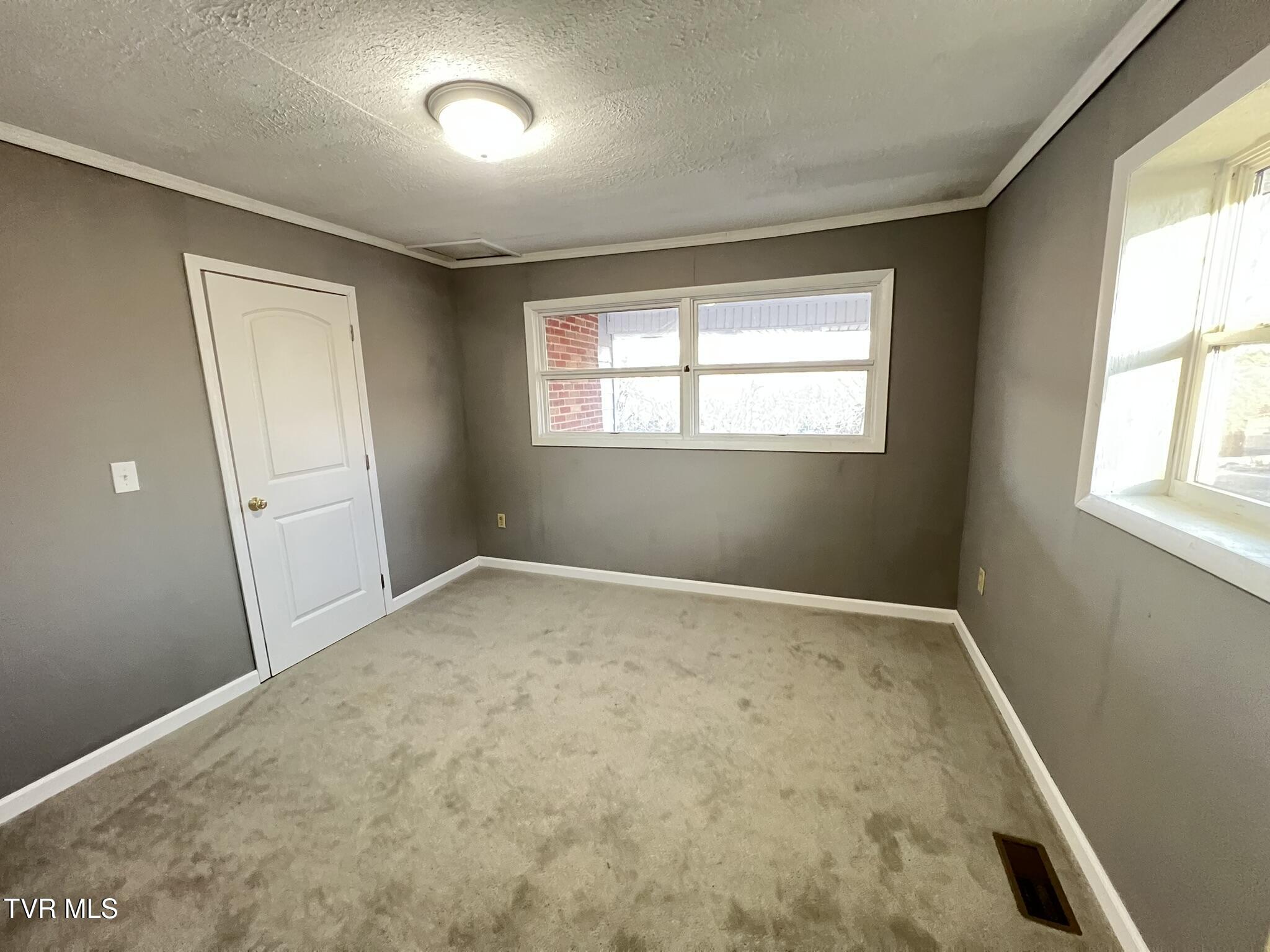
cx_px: 635
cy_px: 476
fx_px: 477
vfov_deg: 89.9
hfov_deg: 106.2
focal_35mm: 13
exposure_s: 1/60
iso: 640
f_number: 1.8
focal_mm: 1.57
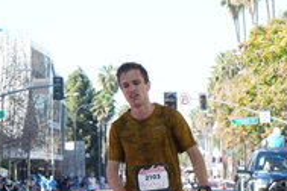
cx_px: 109
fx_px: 1626
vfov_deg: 6.7
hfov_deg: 10.1
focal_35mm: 204
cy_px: 174
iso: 1600
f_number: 8
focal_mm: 70
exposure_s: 1/1000
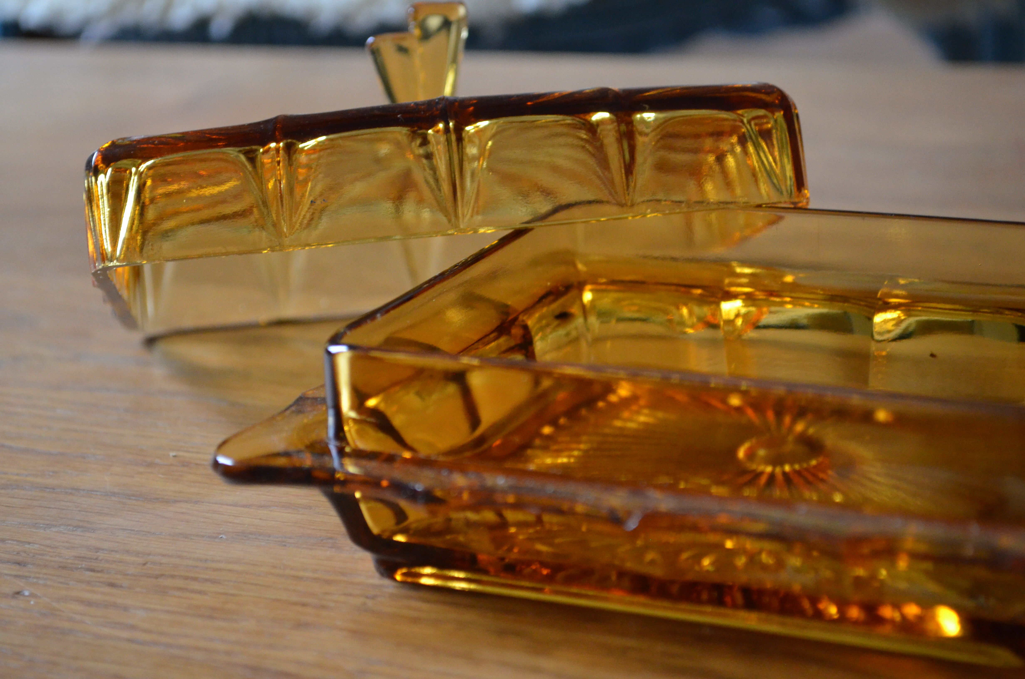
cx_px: 512
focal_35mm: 82
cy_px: 340
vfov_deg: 16.5
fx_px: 2344
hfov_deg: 24.7
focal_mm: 55
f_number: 5.6
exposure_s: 1/30
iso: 2500
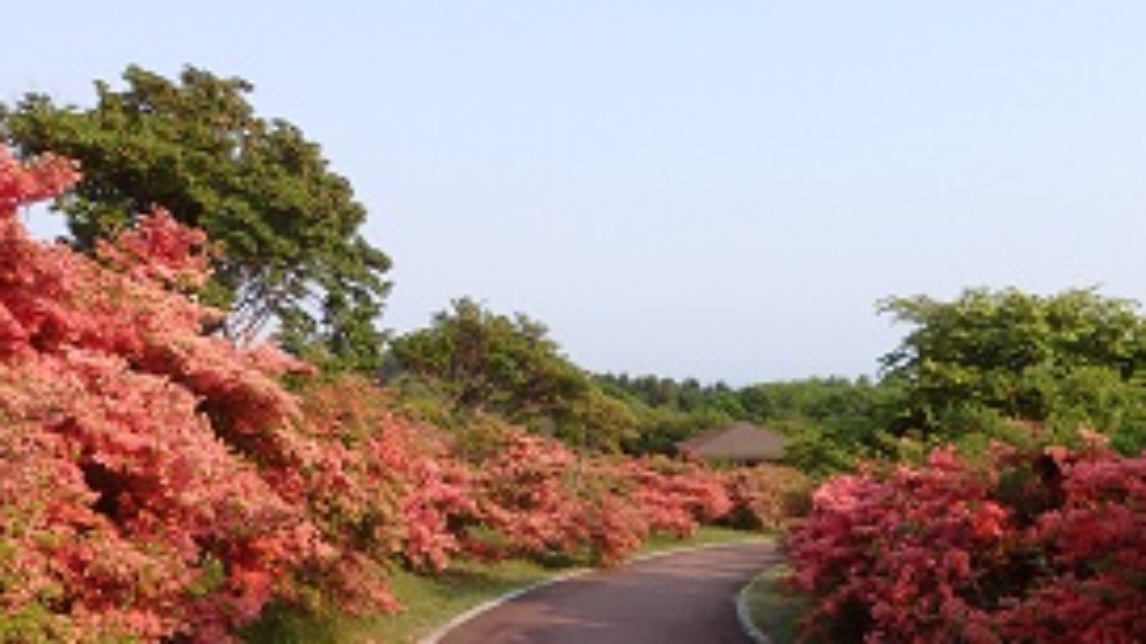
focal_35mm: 37
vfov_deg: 31.5
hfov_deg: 53.9
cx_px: 638
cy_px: 469
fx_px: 1124
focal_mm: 4.5
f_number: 3
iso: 125
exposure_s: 1/800
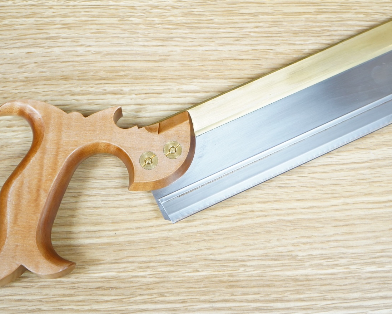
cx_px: 218
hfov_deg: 26.4
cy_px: 131
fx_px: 835
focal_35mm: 72
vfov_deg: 21.2
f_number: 5
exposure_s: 1/100
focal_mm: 49
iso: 2500
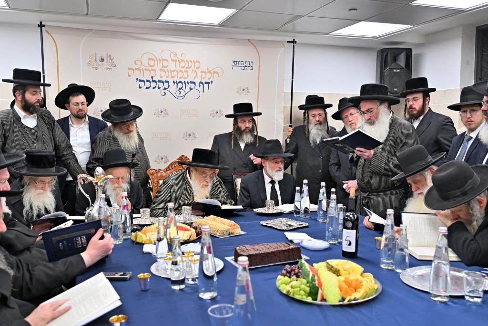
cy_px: 163
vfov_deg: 40.0
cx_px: 244
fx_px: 447
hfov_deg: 57.2
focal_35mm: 33
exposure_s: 1/200
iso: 640
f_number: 4
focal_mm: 33
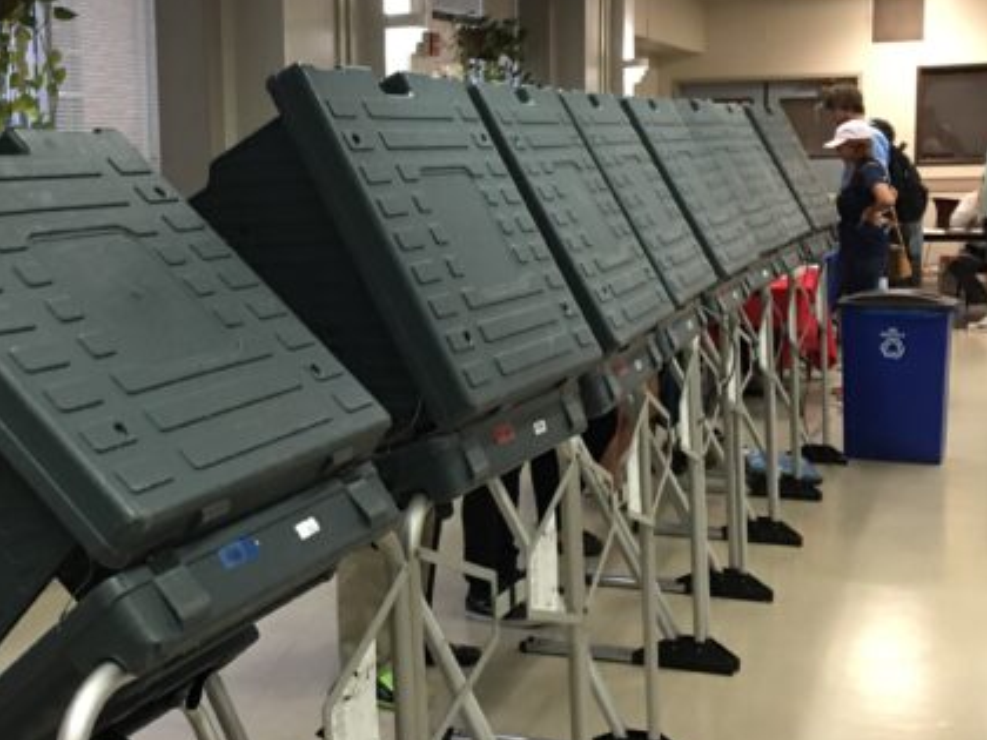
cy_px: 319
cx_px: 334
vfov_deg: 27.5
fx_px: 1511
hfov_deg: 35.8
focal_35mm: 53
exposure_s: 1/15
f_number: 2.2
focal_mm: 4.15
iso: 80
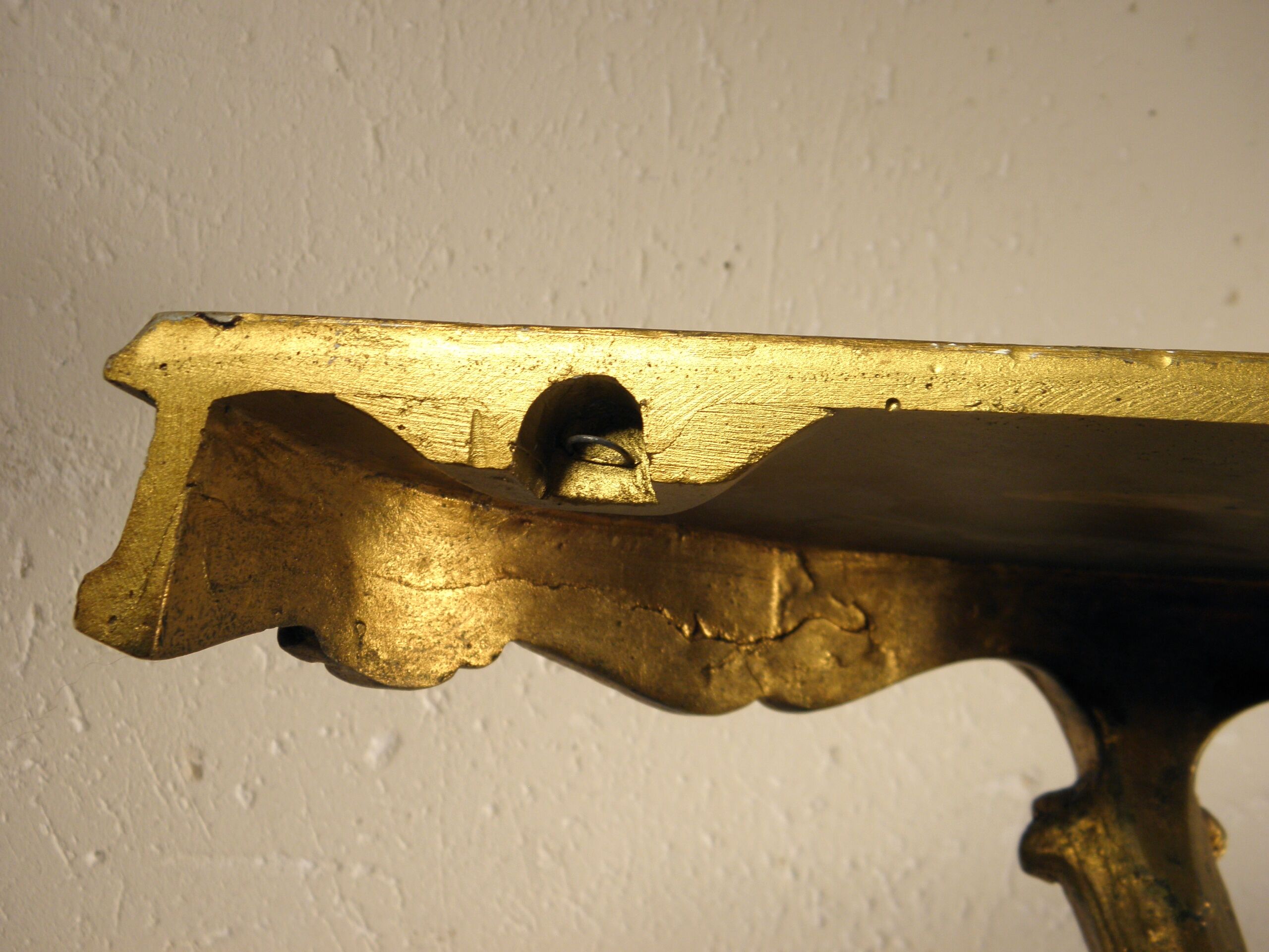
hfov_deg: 45.8
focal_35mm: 41
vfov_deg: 35.1
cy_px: 476
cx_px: 634
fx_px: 1503
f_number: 3.8
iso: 100
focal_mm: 7.5
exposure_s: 1/80
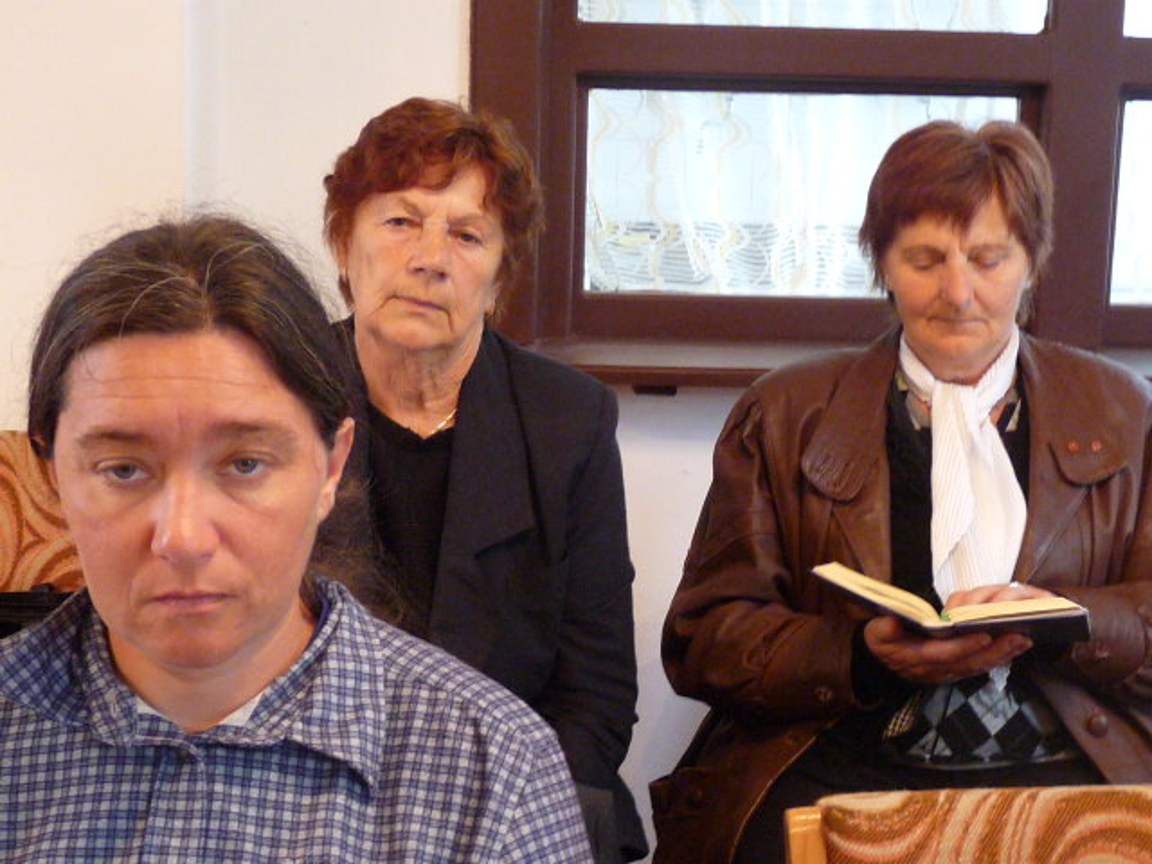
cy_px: 432
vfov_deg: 24.4
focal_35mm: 60
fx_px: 1997
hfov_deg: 32.2
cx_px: 576
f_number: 3
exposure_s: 1/20
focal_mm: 6.1
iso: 400
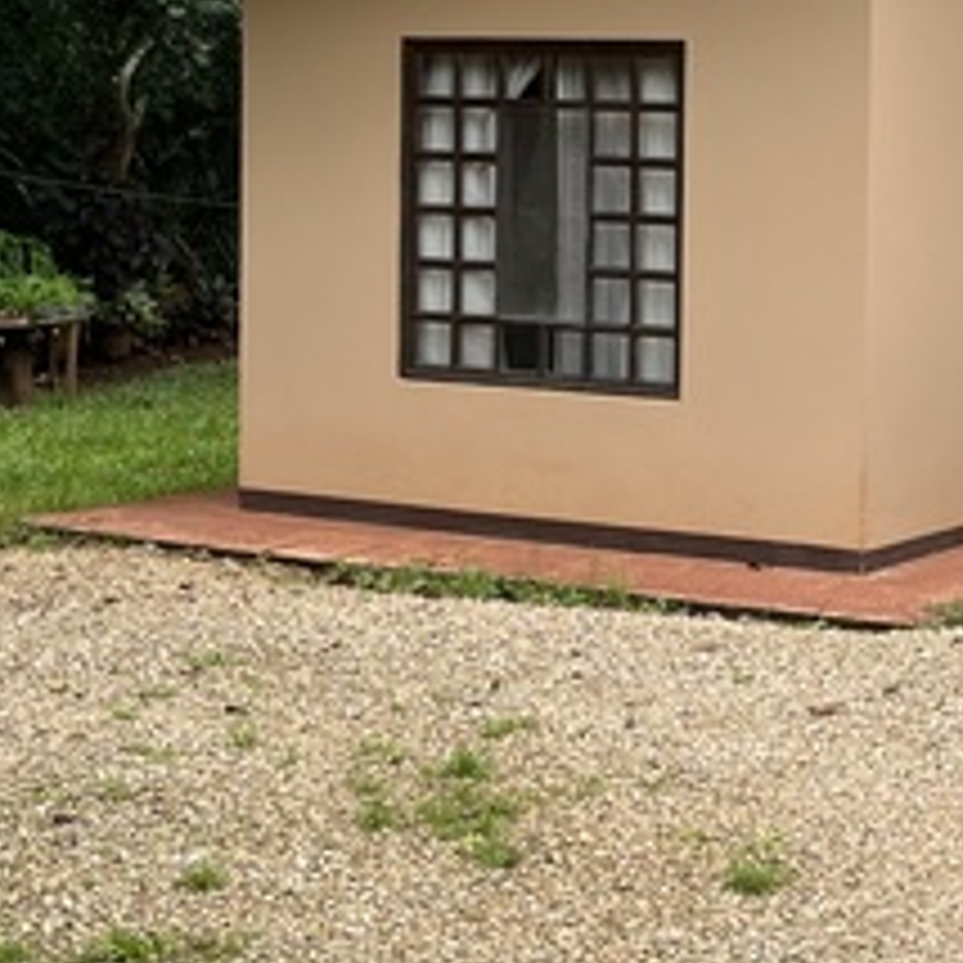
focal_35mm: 86
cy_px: 198
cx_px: 1112
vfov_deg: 20.0
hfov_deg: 19.2
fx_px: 2707
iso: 50
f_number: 1.6
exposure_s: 1/1325
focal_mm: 5.1
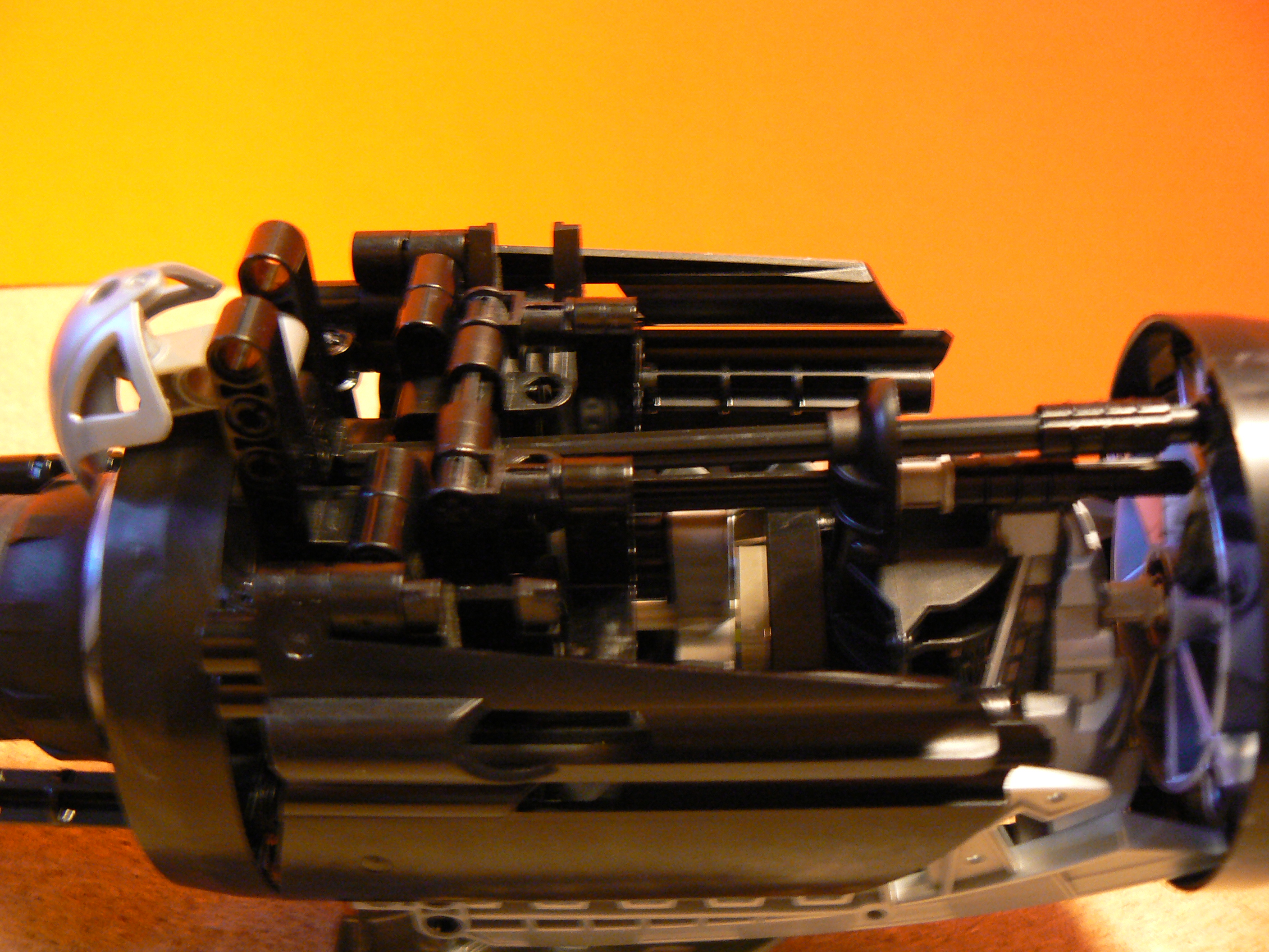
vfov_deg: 39.7
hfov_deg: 51.4
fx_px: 1320
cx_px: 634
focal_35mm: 36
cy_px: 476
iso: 200
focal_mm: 6
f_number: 2.8
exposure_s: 1/3.2
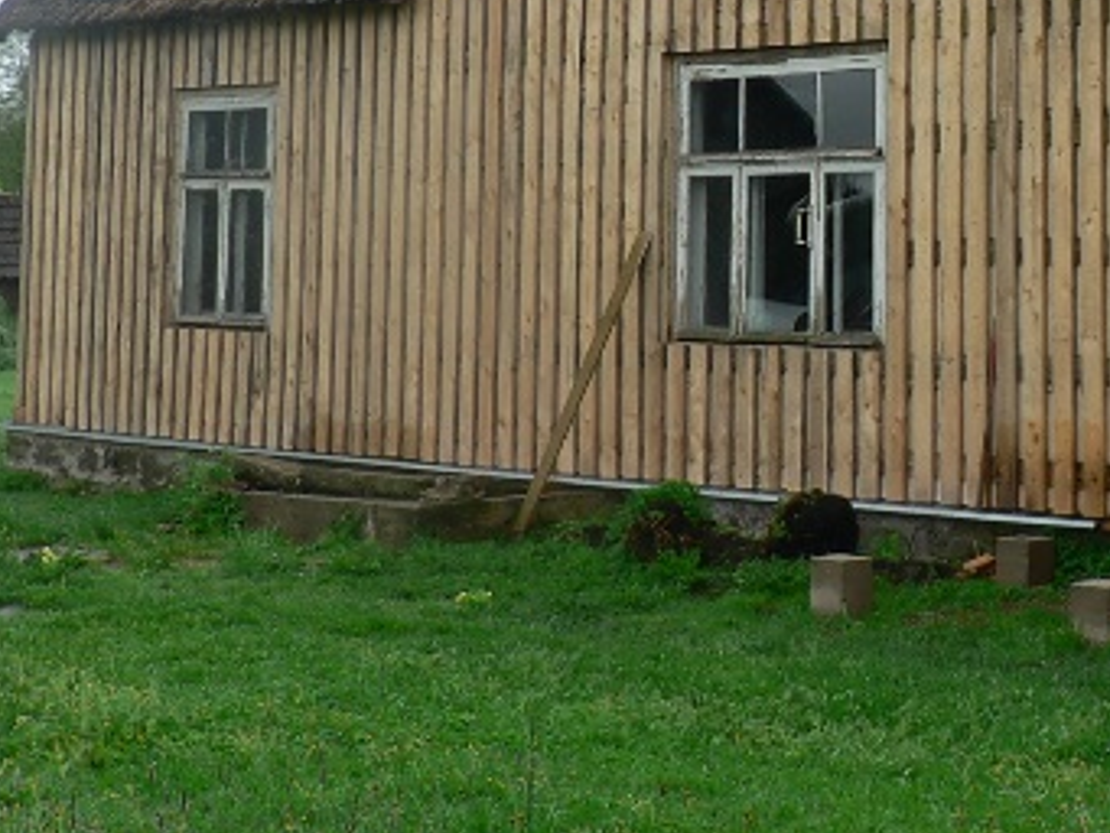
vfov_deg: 17.4
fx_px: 2630
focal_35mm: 82
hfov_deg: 22.5
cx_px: 1211
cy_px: -62
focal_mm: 6
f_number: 4
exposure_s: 1/100
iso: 64
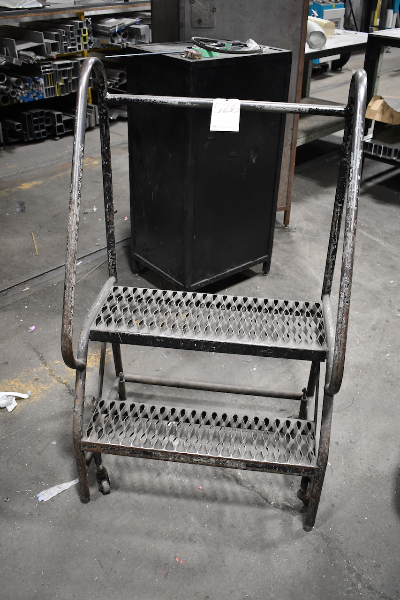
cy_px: 300
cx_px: 200
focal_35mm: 34
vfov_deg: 55.8
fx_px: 567
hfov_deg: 38.9
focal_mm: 23
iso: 2500
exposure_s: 1/125
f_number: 3.8
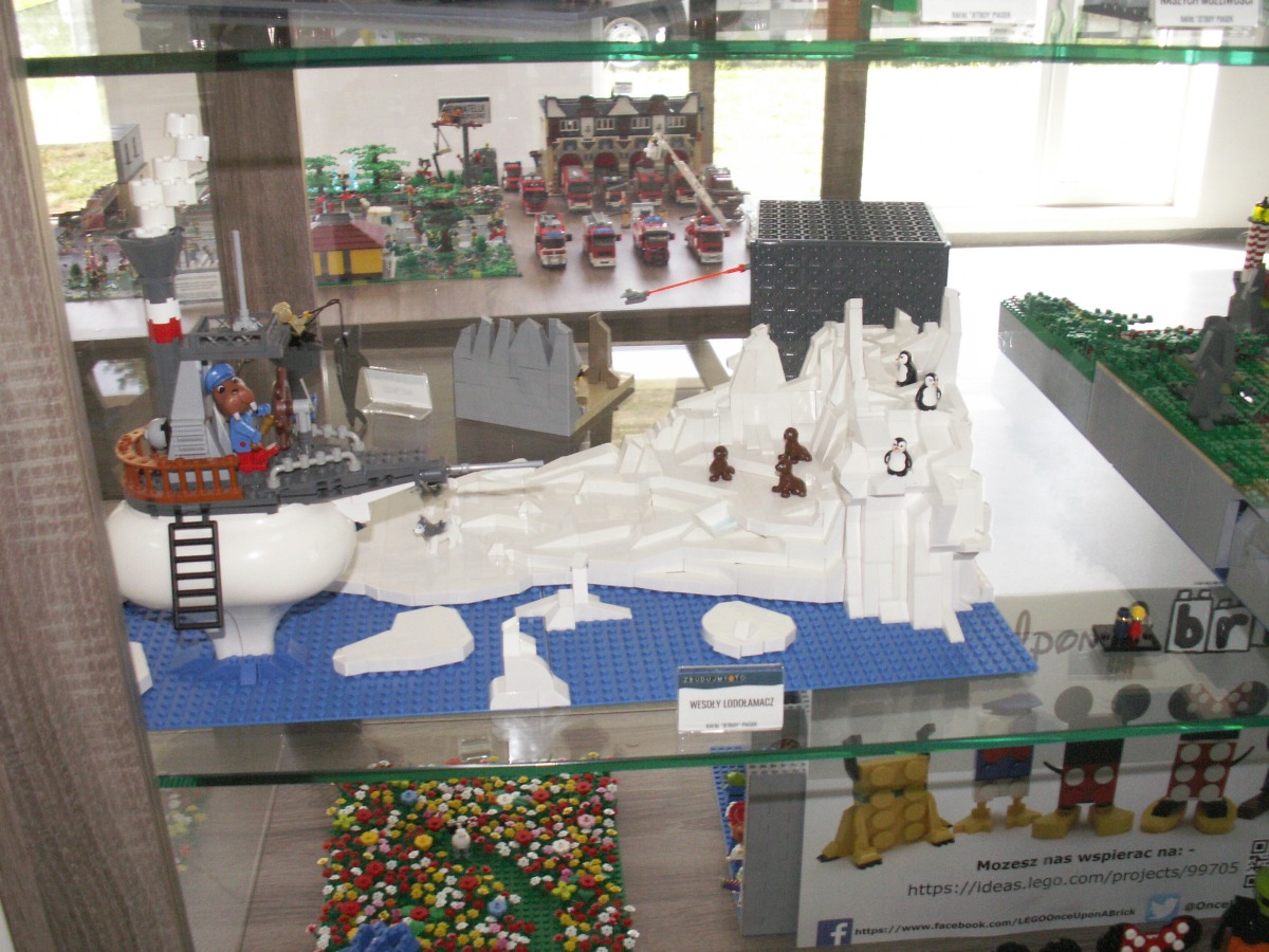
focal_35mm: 35
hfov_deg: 52.6
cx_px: 634
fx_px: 1283
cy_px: 476
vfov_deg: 40.7
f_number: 2.8
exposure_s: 1/125
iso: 160
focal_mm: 5.86
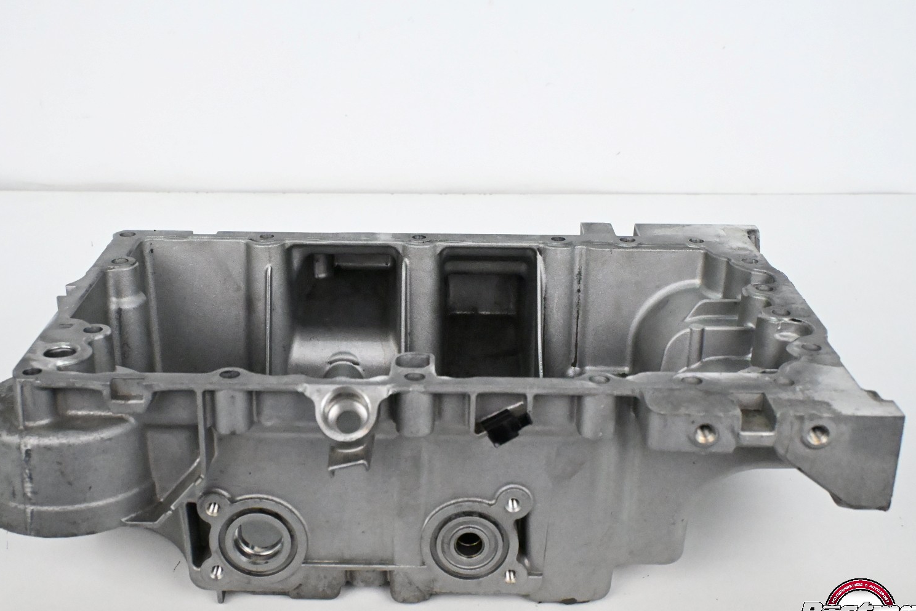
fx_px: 1247
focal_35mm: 49
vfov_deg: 27.5
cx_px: 426
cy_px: 322
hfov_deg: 40.3
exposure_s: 1/1600
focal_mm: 30
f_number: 7.1
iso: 12800
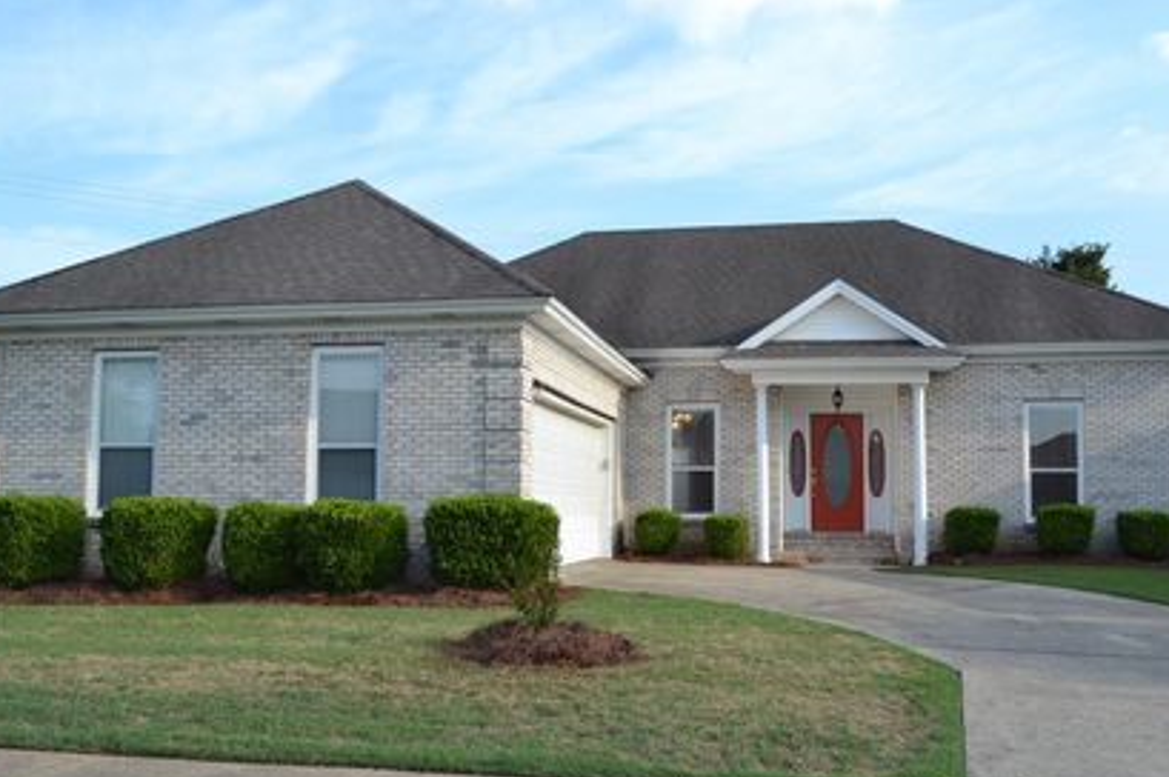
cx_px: 586
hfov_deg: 57.3
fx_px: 1071
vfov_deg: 39.9
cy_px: 424
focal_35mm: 33
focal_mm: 18
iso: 100
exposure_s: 1/200
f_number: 7.1
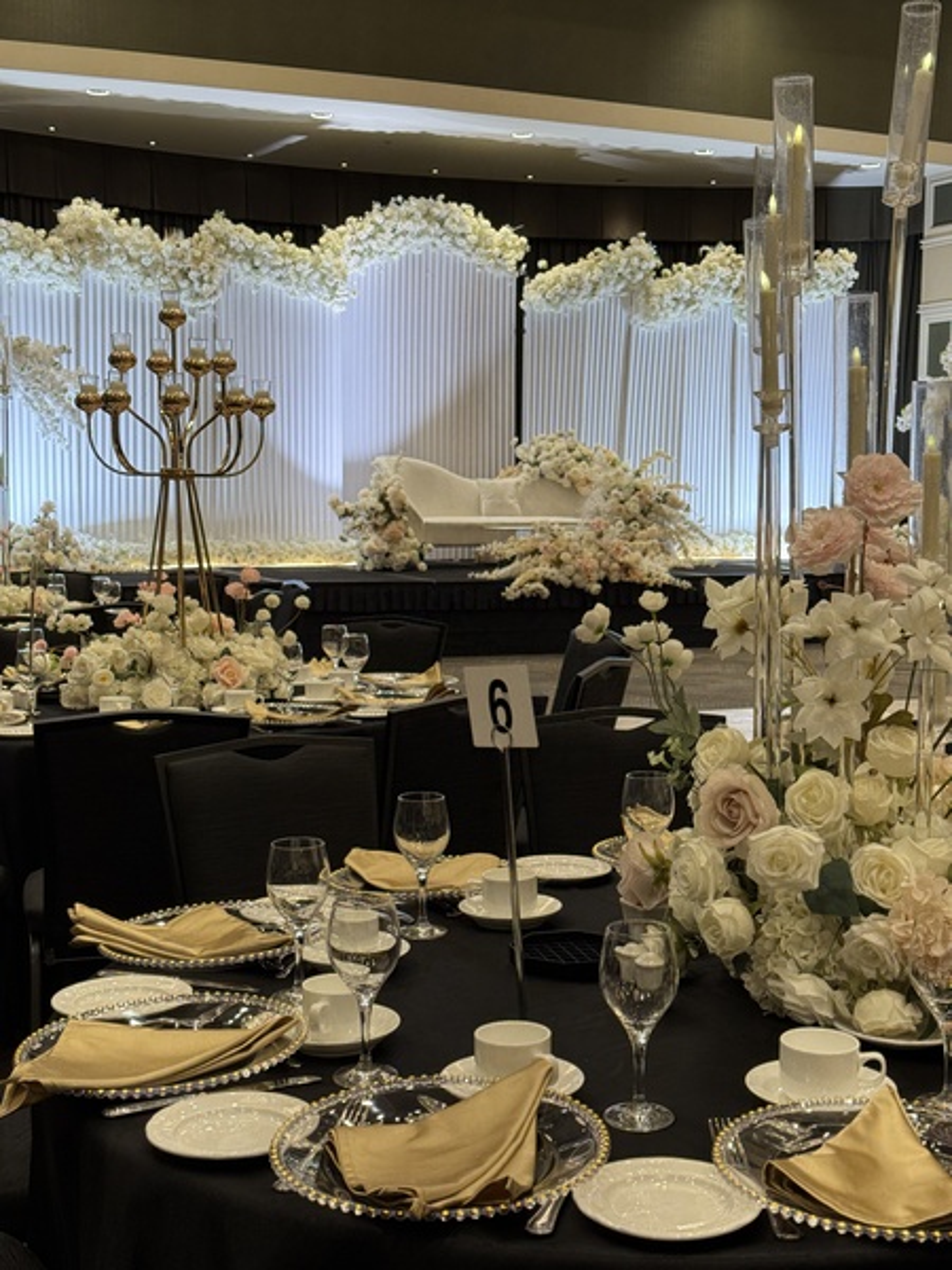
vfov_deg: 39.7
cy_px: 635
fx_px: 1760
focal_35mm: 48
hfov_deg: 30.3
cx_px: 476
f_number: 1.78
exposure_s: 1/120
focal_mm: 6.76
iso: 80
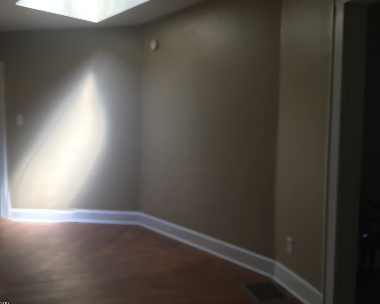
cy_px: 154
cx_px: 176
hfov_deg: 57.1
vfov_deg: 47.1
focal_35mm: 31
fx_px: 349
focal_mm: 4.15
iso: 40
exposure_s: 1/120
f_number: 2.2
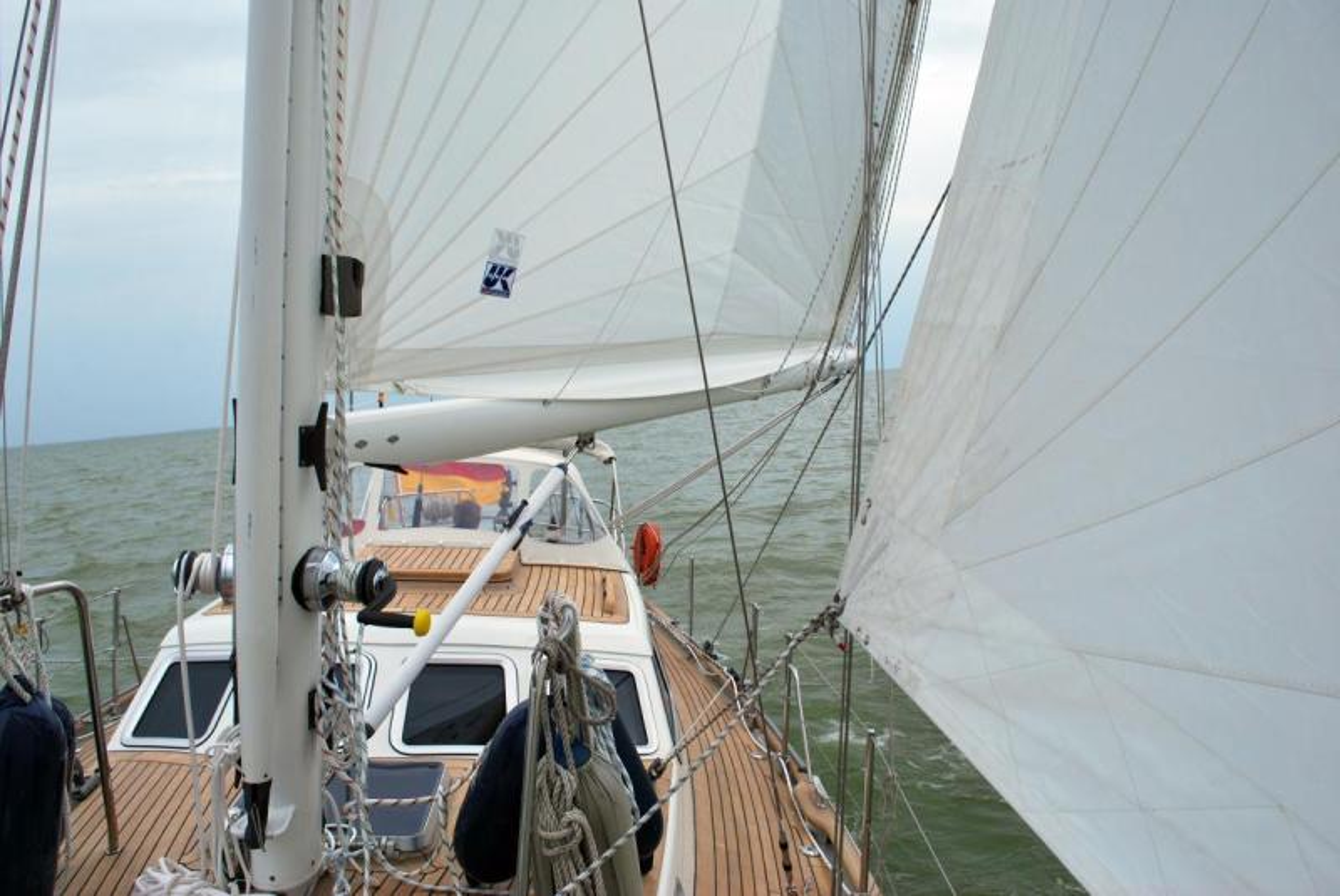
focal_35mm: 27
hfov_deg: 67.3
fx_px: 1006
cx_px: 670
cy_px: 448
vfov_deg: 48.0
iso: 100
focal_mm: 18
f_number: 8
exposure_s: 1/250
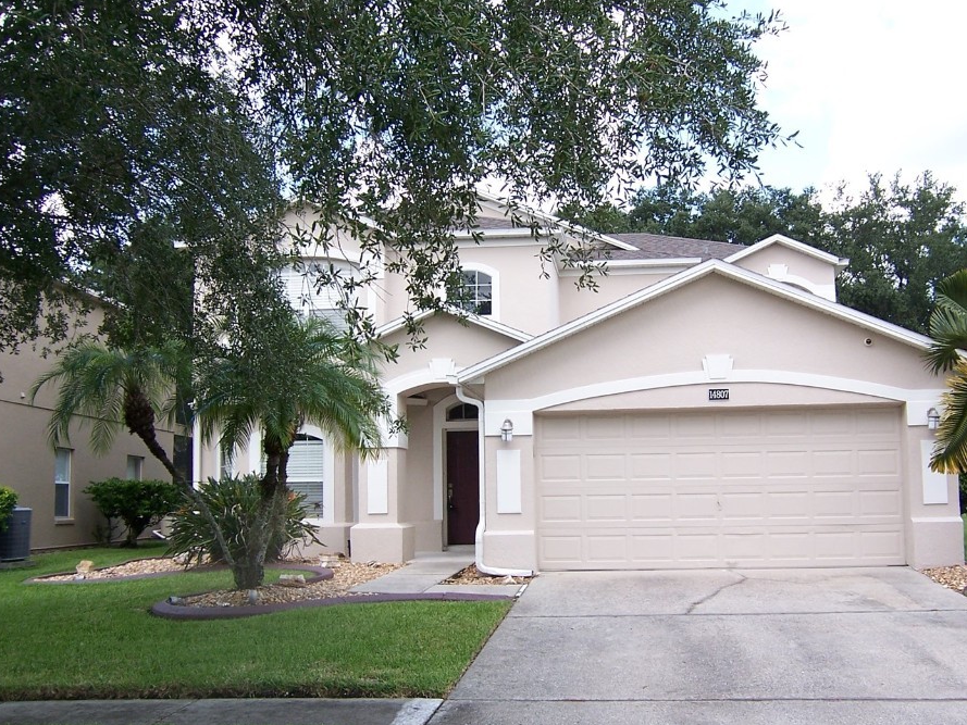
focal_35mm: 38
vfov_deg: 37.7
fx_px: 1062
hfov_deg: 48.8
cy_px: 398
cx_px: 546
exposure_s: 1/250
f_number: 3.4
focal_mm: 5.5
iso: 80
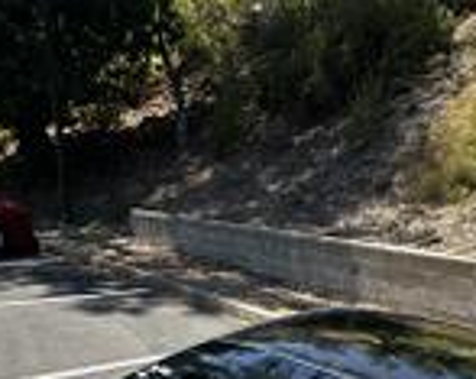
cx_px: 330
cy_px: 505
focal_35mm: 47
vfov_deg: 26.6
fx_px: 661
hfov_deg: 39.0
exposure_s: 1/447
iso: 40
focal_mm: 2.22
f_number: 2.2
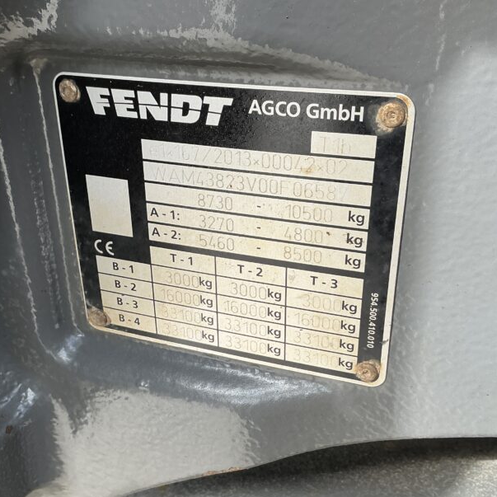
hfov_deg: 39.8
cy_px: 277
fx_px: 682
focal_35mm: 42
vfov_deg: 40.0
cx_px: 195
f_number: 1.8
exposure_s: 1/218
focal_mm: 3
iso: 20
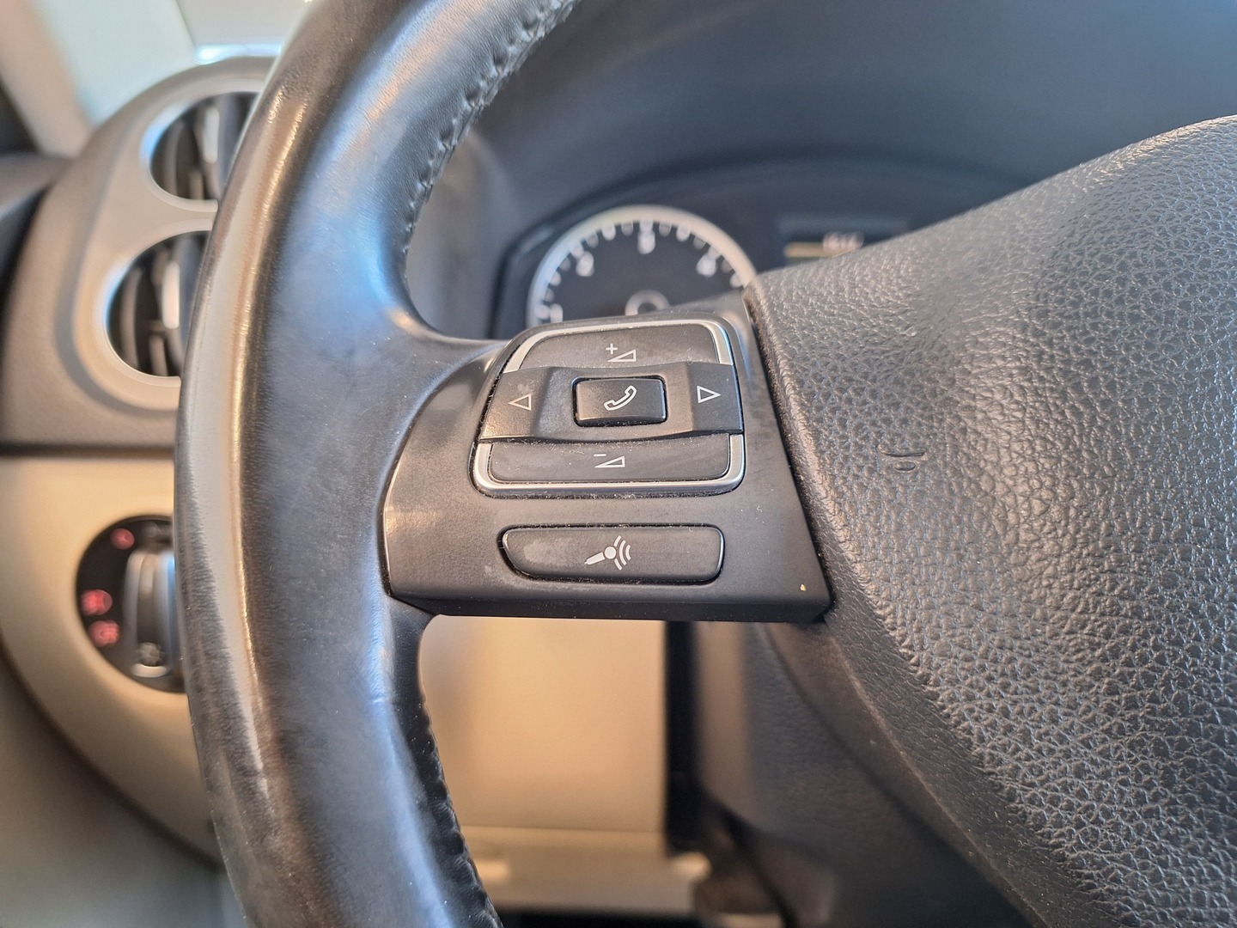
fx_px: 822
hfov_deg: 73.9
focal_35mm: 23
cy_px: 464
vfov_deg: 58.9
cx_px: 618
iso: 320
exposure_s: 1/33
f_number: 1.8
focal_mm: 5.54
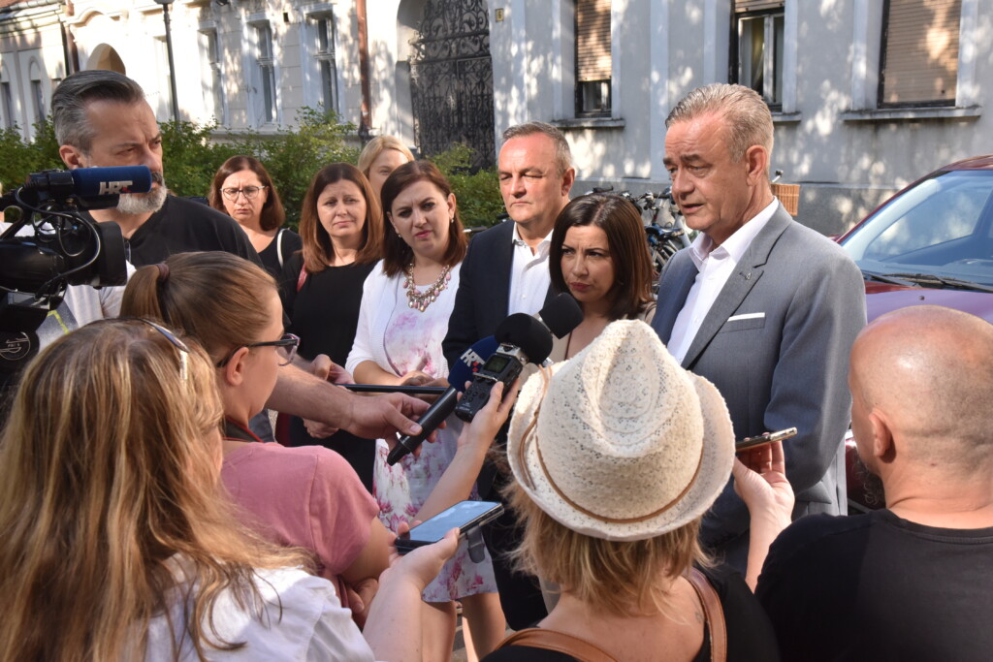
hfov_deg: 41.1
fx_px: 1324
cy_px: 331
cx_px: 496
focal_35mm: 48
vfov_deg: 28.1
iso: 2000
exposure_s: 1/640
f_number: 13
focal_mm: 48
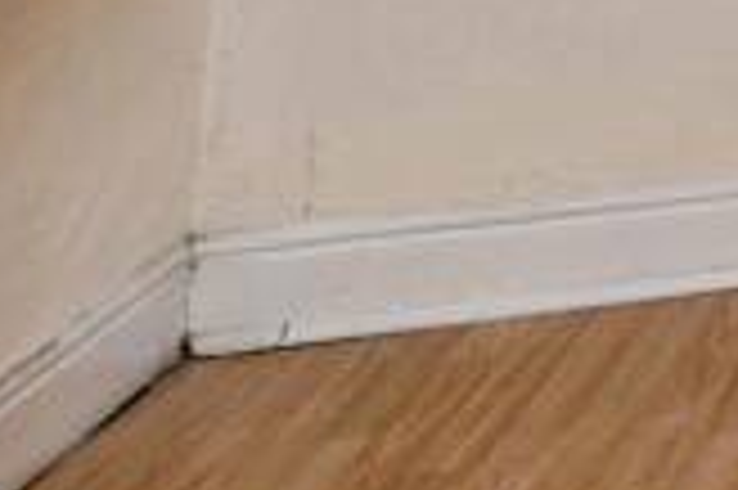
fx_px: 2048
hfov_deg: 11.6
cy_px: -360
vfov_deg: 12.6
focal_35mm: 100
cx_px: 2187
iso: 320
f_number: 8
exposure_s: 1/30
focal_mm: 16
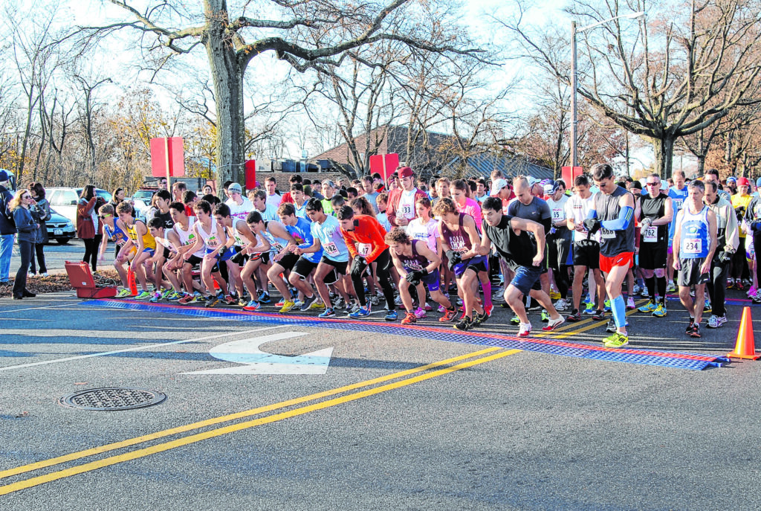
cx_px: 380
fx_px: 890
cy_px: 256
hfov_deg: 46.3
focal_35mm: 42
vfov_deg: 32.0
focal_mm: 28
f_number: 5.6
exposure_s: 1/125
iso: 160
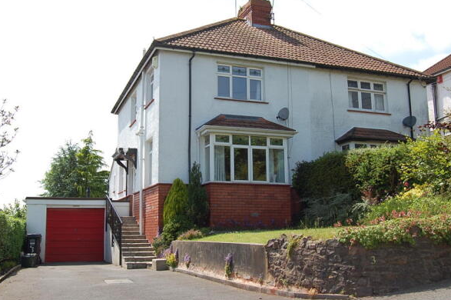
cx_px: 207
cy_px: 144
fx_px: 483
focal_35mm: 39
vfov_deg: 34.5
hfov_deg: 50.0
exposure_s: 1/250
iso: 200
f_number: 8
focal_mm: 23
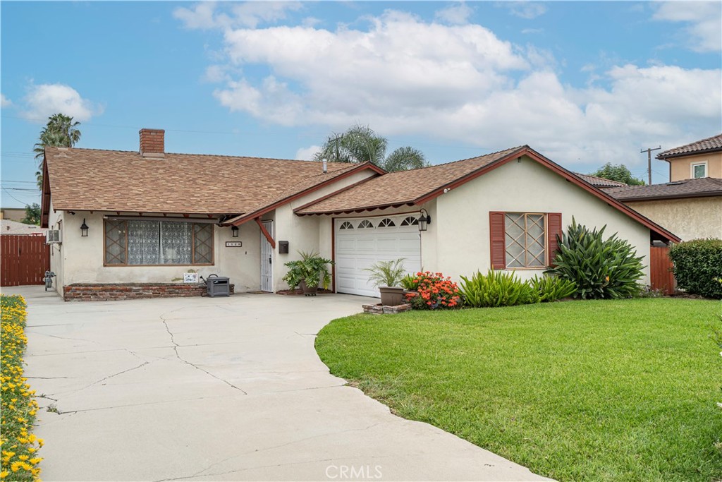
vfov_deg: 40.0
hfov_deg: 57.2
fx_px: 662
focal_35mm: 33
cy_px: 241
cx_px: 361
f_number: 7.1
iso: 320
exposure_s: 1/500
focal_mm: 33
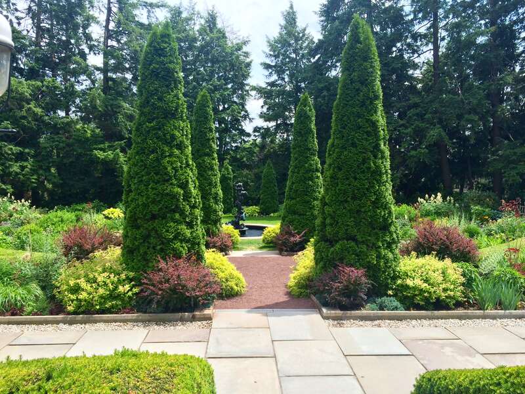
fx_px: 440
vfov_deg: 48.2
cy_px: 197
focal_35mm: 29
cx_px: 262
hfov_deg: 61.7
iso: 32
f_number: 2.2
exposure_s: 1/1026
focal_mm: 4.15
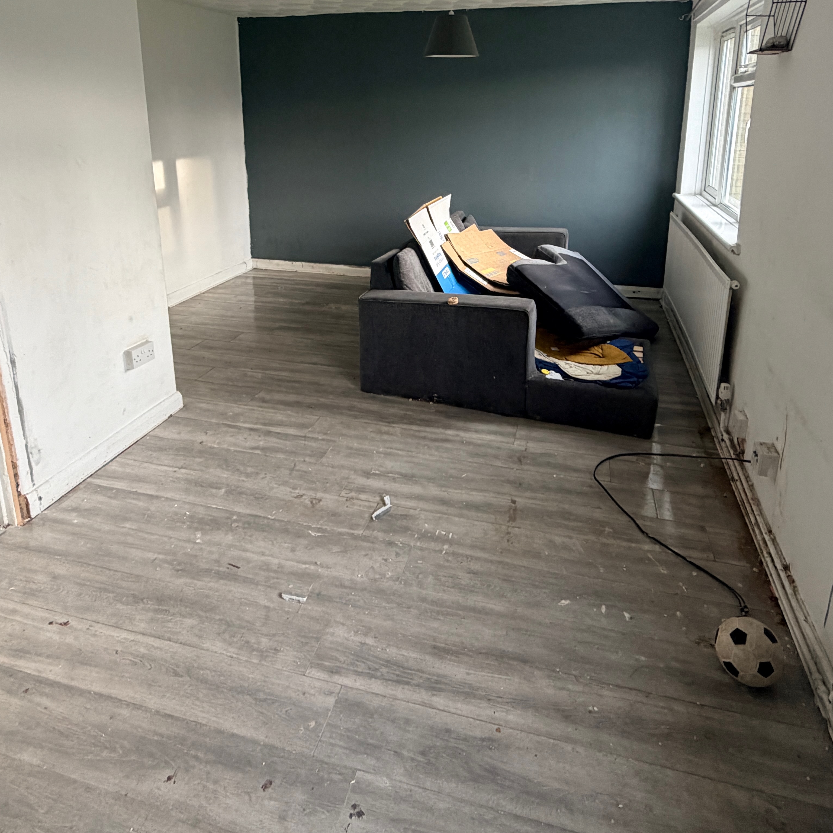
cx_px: 419
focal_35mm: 23
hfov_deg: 67.3
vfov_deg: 65.1
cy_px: 263
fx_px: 626
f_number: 2.2
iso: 250
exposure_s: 1/121
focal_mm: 2.22
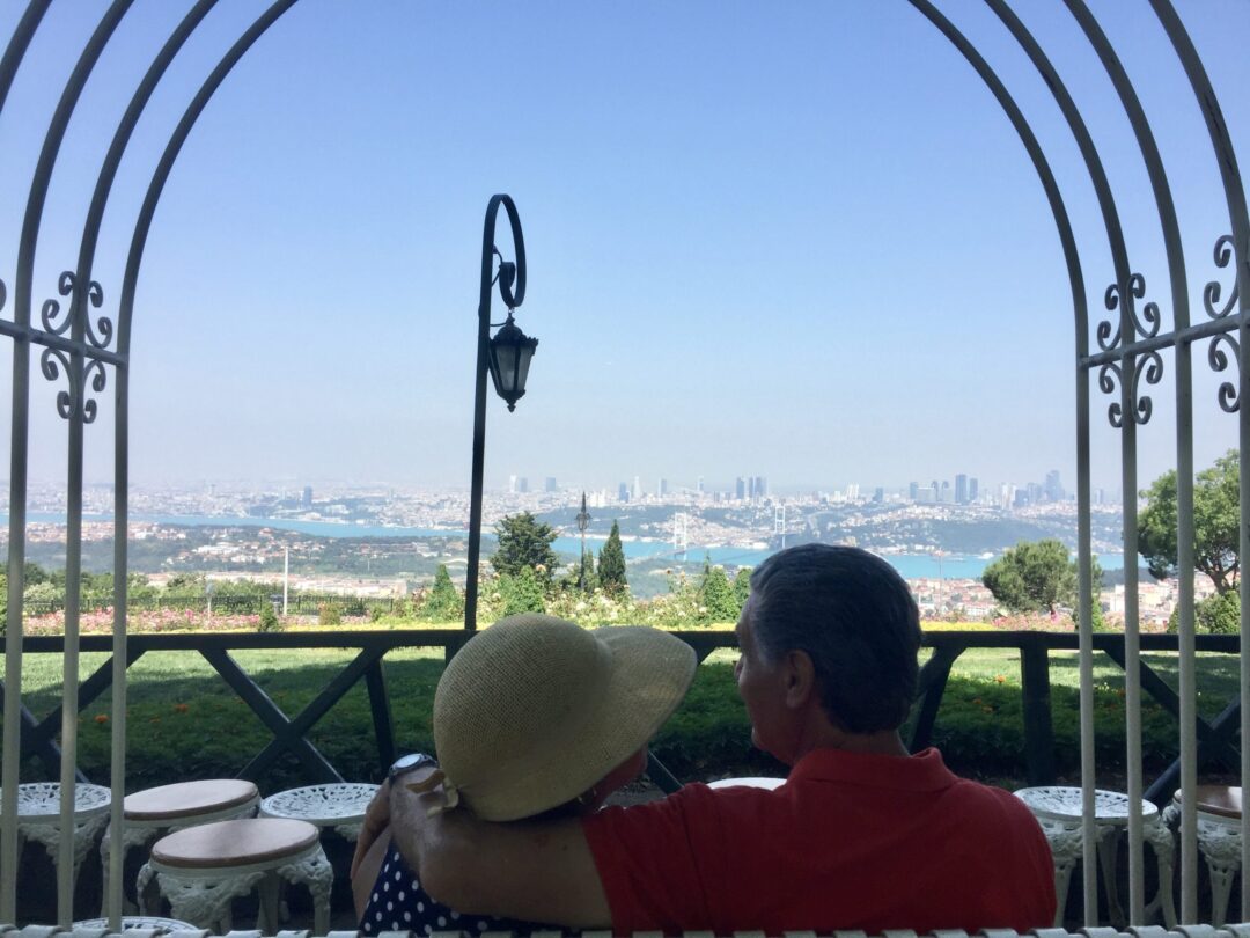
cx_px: 625
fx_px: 1047
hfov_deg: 61.7
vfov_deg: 48.2
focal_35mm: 29
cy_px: 469
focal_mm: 4.15
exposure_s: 1/1522
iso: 32
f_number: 2.2
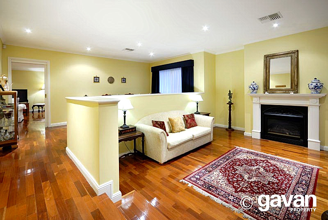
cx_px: 164
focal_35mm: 15
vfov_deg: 77.5
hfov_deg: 100.3
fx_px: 137
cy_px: 110
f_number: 7.1
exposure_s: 1
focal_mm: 10
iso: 100
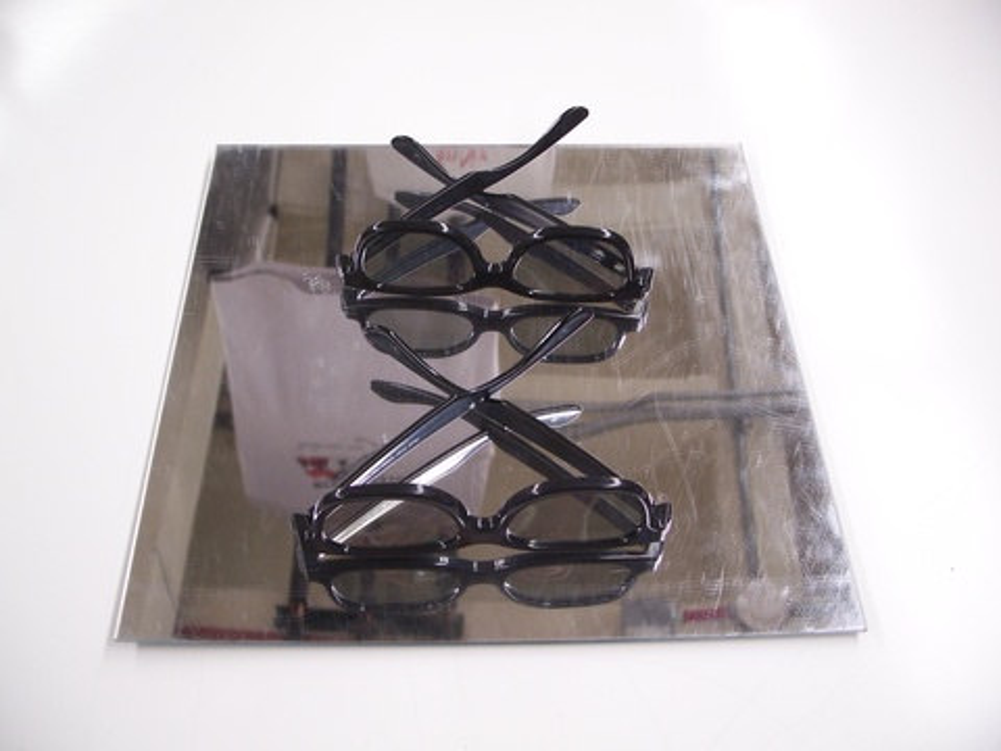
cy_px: 376
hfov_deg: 50.1
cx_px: 500
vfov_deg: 38.7
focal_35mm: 37
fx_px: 1070
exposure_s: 1/30
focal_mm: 7.8
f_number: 2.8
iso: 160
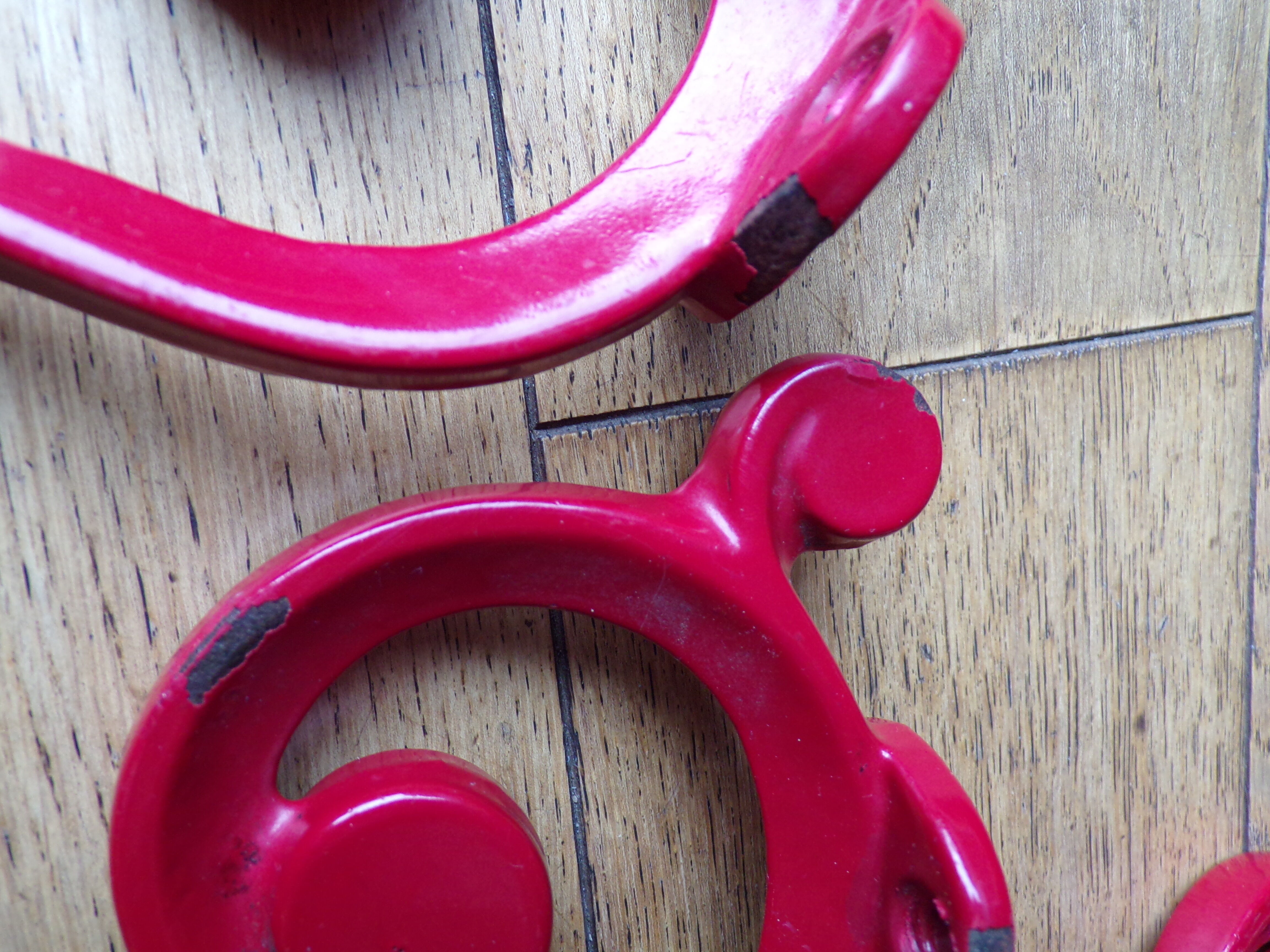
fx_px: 1027
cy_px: 476
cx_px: 635
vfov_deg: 49.7
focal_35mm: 28
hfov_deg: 63.4
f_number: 3.1
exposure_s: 1/34
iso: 185
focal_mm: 5
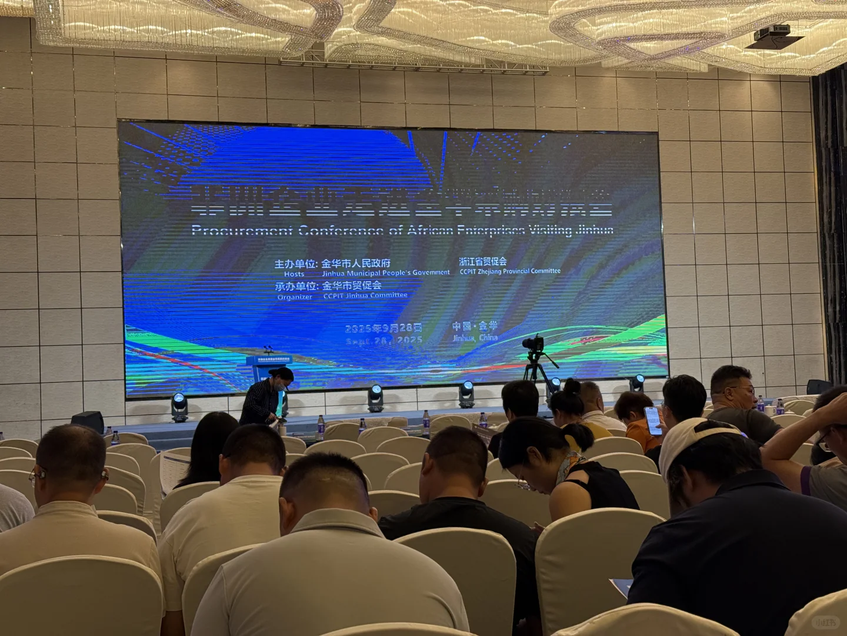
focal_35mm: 48
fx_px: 1174
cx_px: 424
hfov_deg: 39.7
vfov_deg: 30.3
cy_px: 318
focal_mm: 6.76
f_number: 1.78
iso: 100
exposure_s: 1/240
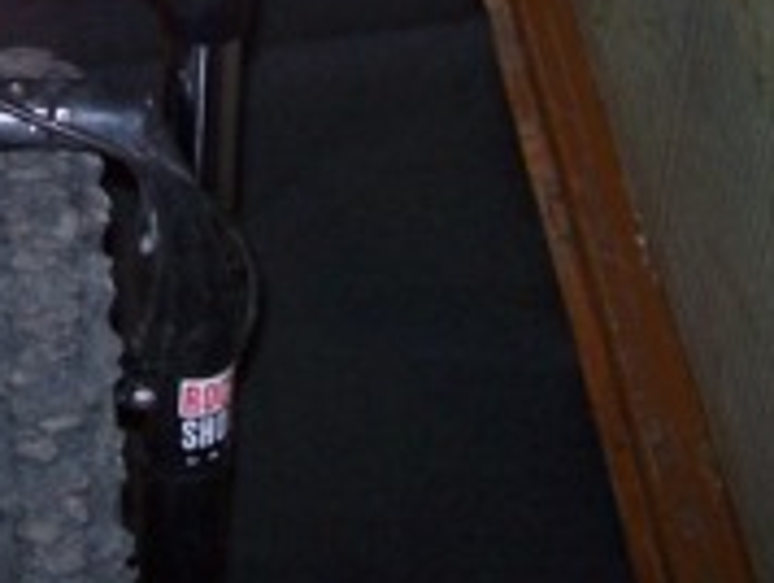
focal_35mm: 113
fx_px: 2530
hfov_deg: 17.0
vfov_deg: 12.6
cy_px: -255
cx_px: -15
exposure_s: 1/60
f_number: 2.7
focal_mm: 5.6
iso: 125
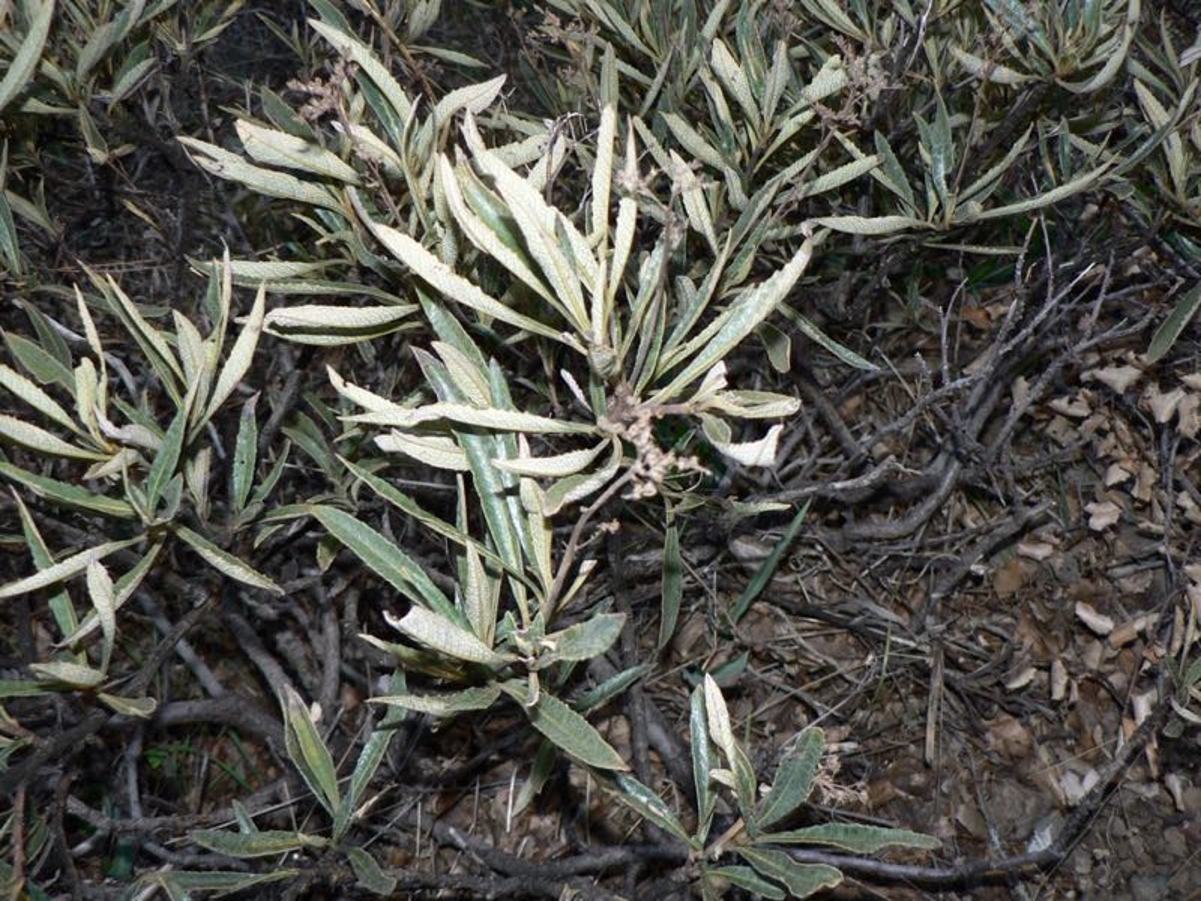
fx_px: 1249
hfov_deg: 51.4
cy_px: 450
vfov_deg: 39.7
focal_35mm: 36
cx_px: 600
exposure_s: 1/125
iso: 80
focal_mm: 6
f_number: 2.8
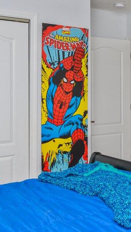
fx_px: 327
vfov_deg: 38.3
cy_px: 64
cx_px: 169
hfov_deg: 20.7
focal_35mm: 53
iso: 320
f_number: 9
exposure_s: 1/30
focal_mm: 14
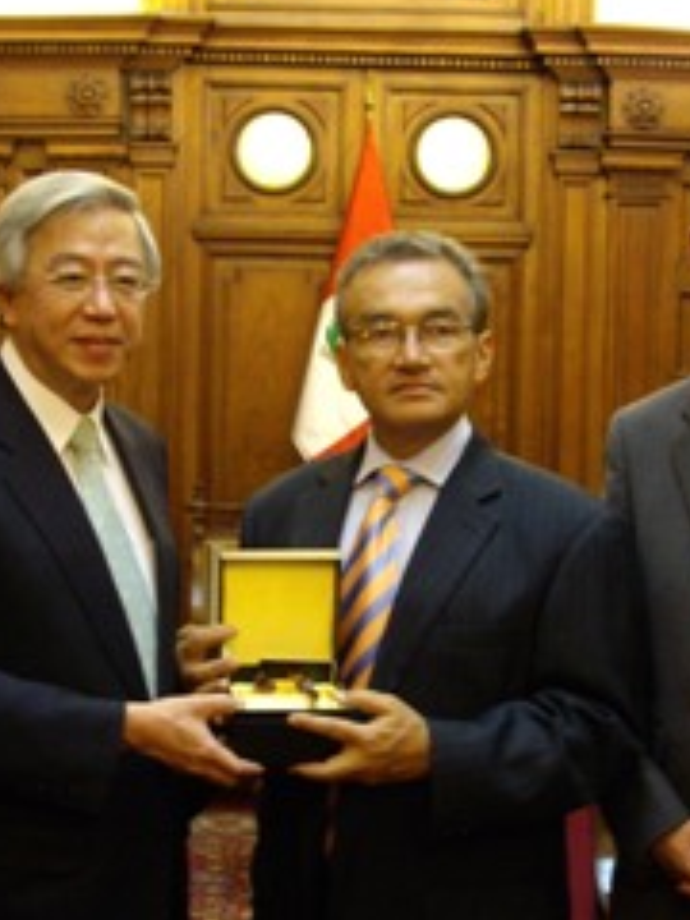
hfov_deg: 20.7
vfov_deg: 27.2
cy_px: 621
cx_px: 284
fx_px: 1887
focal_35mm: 71
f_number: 2.8
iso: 400
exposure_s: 1/8
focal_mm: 7.9
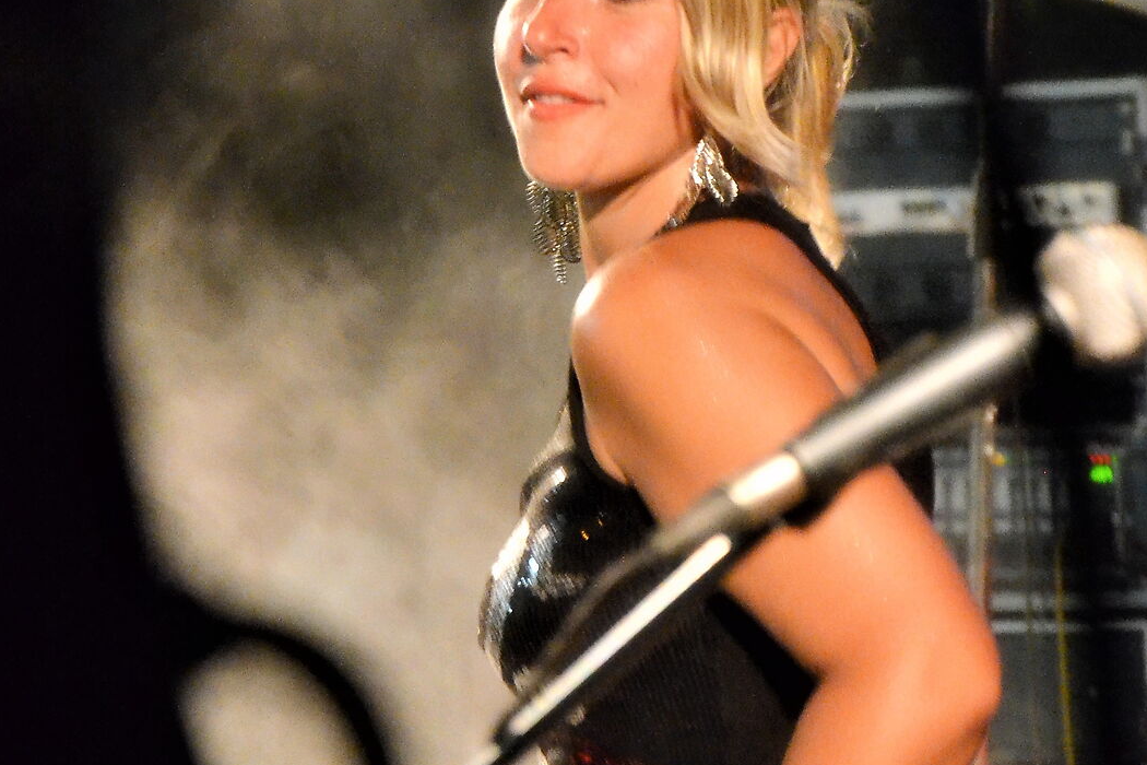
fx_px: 11442
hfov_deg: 5.7
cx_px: 602
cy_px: 169
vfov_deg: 3.8
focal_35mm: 359
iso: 6400
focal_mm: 105
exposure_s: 1/20
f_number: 5.6
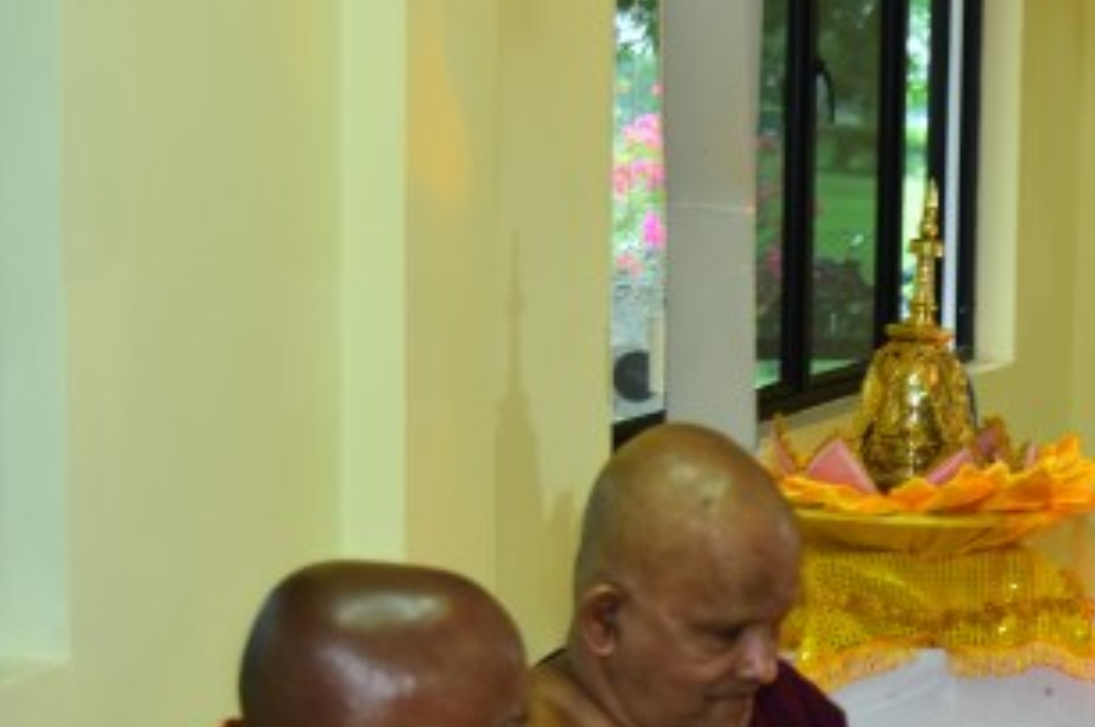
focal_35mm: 130
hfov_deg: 15.4
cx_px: 1181
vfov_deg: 10.5
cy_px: 659
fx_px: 3950
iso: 500
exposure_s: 1/30
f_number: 3.8
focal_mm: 38
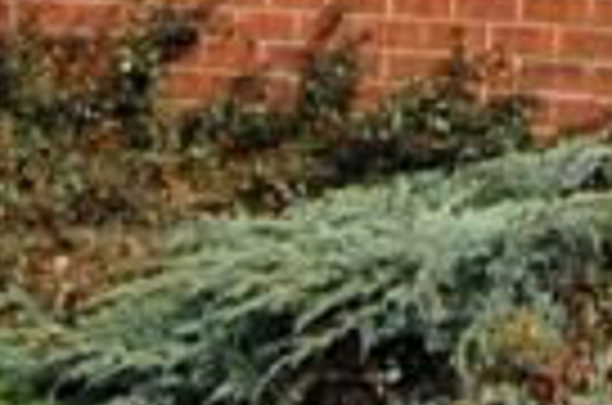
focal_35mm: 181
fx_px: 3070
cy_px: -767
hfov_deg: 10.3
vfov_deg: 6.9
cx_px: 1314
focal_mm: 16
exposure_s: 1/640
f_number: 13
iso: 800
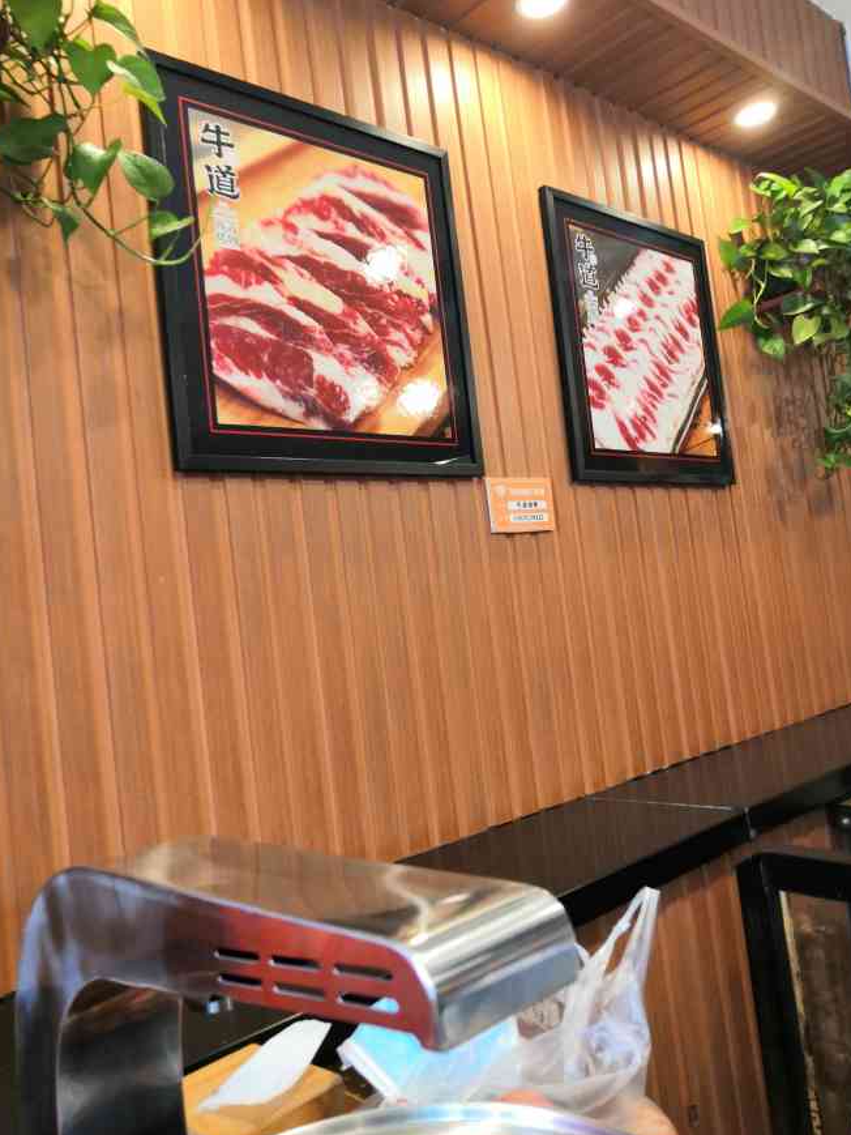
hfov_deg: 48.2
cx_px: 405
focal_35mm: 29
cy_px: 545
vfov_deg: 61.6
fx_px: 950
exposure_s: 1/33.3
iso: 200
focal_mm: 3.95
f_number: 1.8
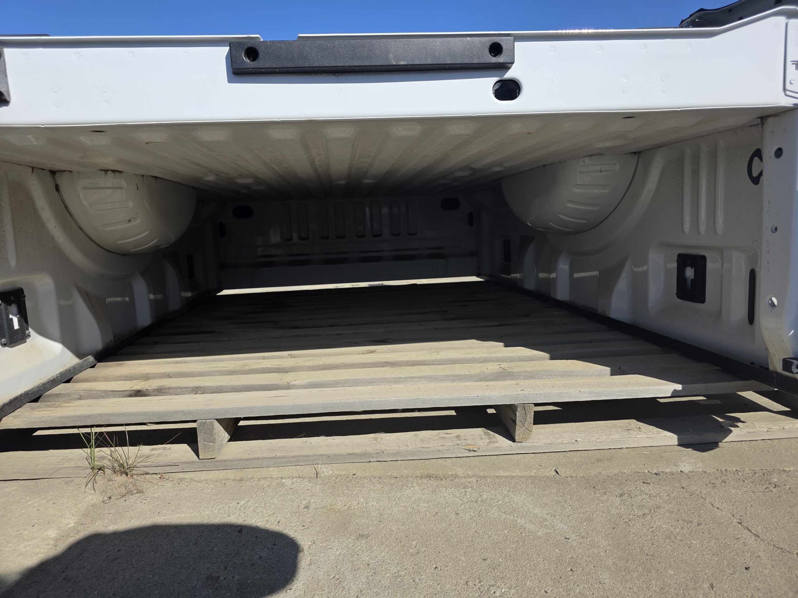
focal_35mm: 23
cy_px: 299
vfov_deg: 58.9
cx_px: 399
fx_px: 530
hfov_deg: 73.9
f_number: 1.7
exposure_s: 1/6355
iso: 80
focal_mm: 6.3
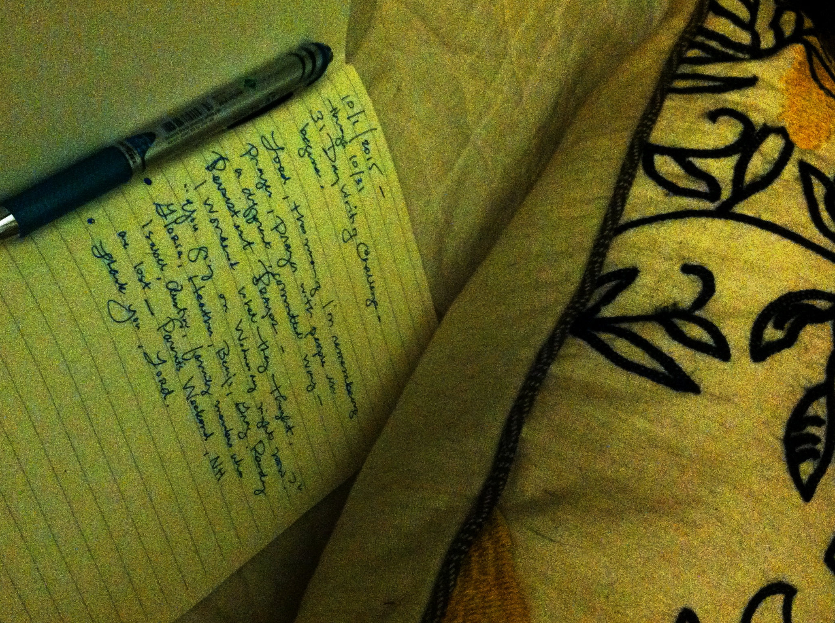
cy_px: 298
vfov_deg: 32.8
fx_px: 1060
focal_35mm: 44
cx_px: 358
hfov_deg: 42.9
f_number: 2.8
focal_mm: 3.85
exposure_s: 1/15
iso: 1000
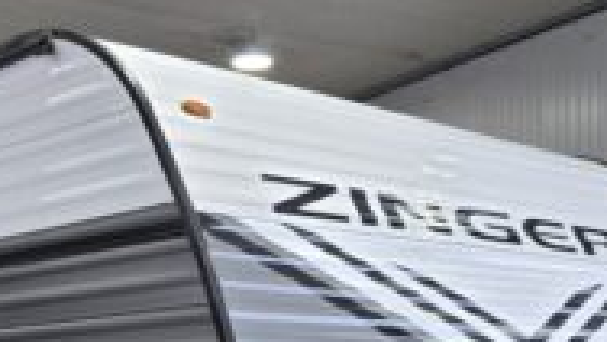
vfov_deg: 15.2
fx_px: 1224
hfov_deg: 27.6
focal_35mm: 76
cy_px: 448
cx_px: 181
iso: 80
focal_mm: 5.4
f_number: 1.8
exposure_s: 1/180
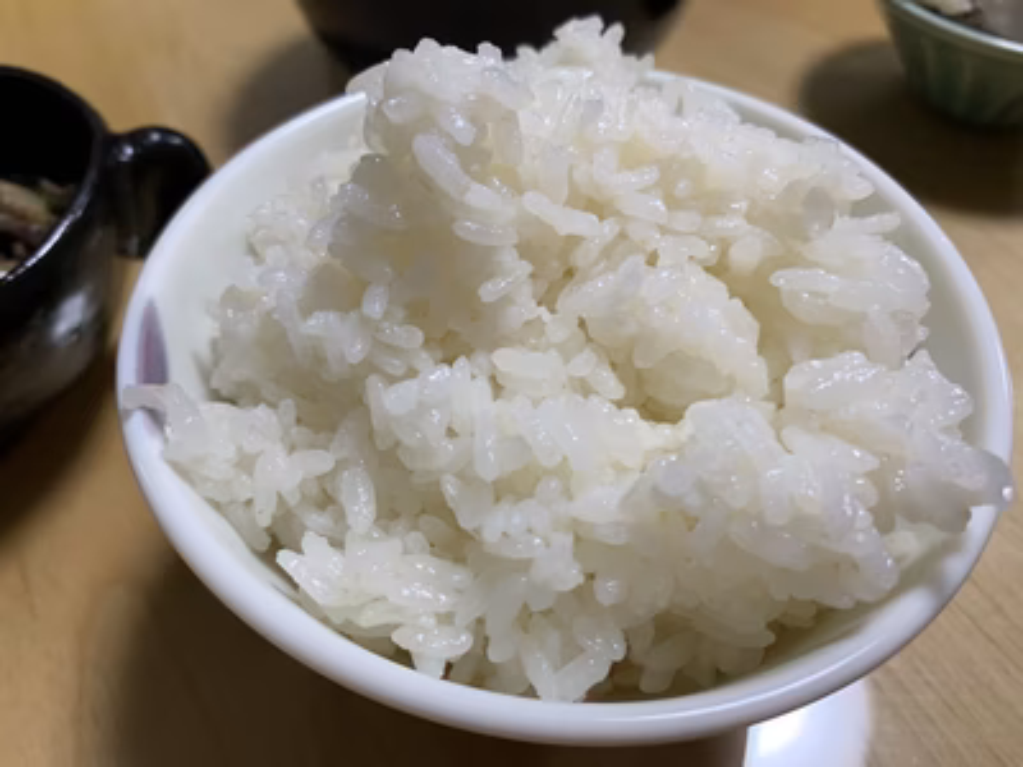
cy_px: 384
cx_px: 512
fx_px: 768
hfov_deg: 67.3
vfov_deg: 53.1
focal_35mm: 26
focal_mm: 4.25
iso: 64
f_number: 1.8
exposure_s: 1/60
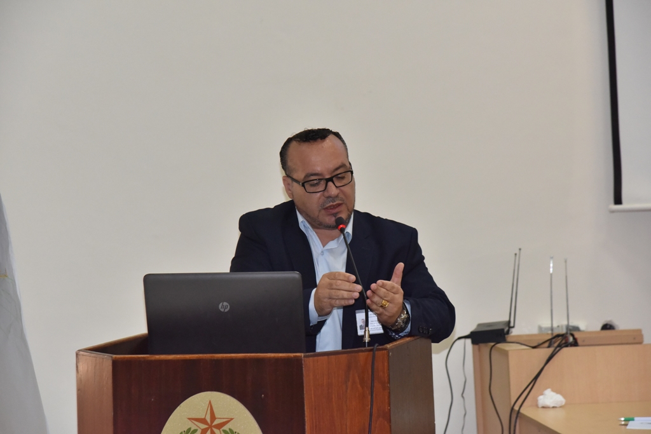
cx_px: 326
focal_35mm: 105
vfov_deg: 13.0
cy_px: 217
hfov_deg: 19.5
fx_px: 1899
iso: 2500
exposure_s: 1/200
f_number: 6.3
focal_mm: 105
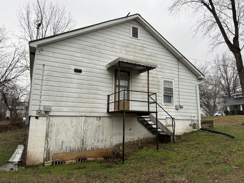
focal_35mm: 24
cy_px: 92
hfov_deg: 71.6
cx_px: 122
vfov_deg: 56.8
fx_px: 169
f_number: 1.78
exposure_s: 1/169
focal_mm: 6.76
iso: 64
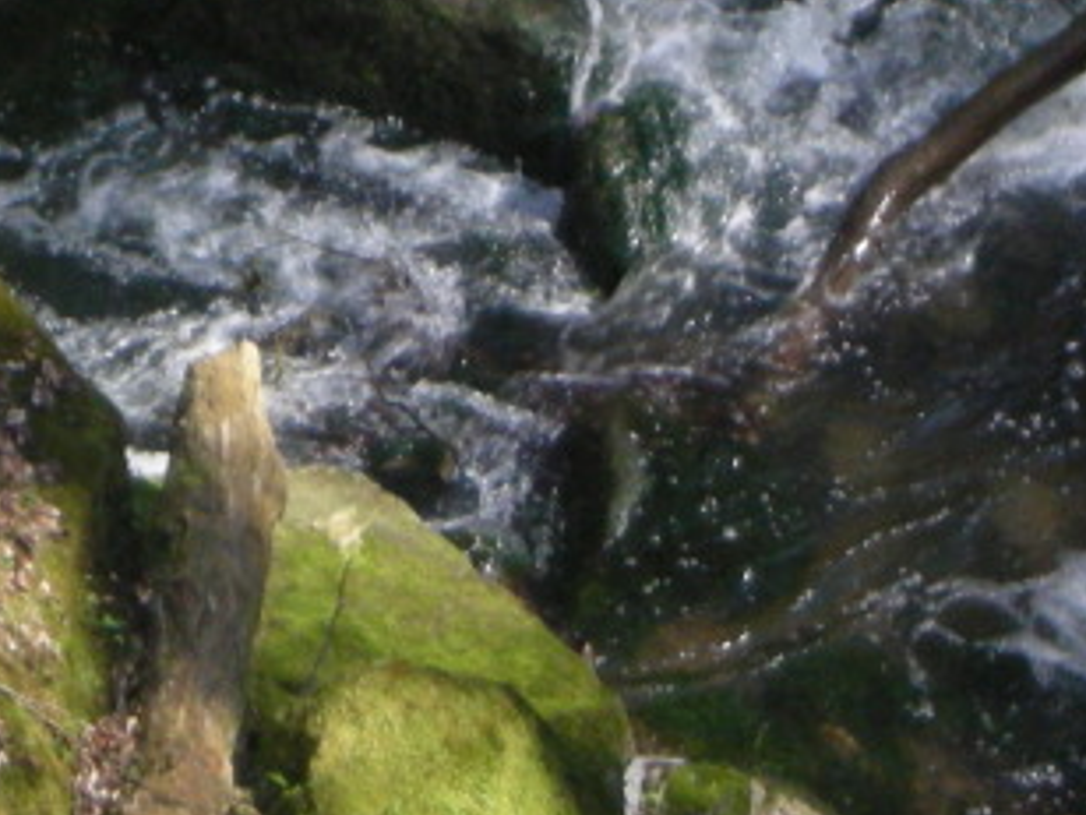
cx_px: -247
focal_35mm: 349
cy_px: -250
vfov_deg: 4.2
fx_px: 10949
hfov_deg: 5.6
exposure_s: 1/120
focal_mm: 17.4
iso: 162
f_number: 5.4
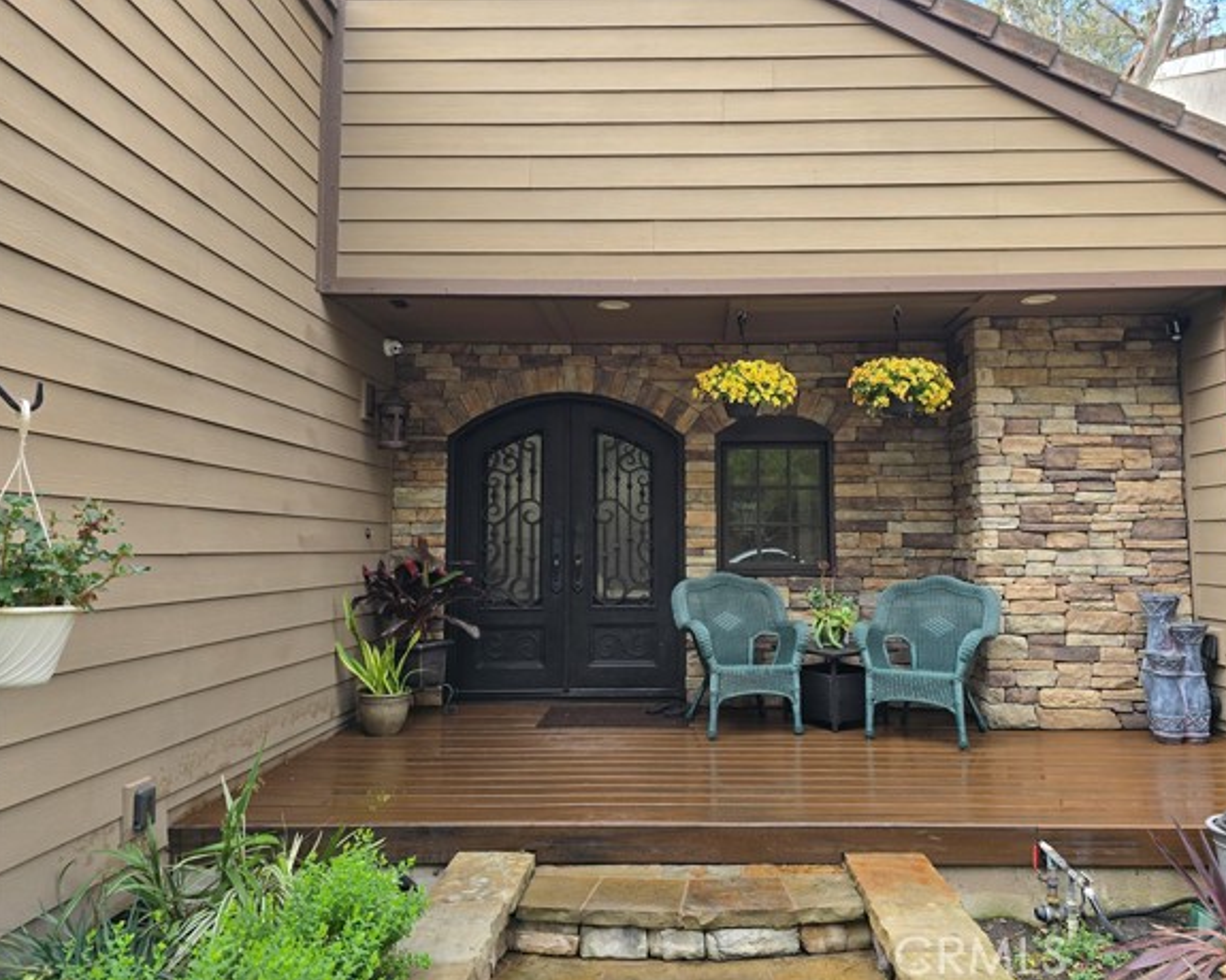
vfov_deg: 56.8
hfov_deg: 67.9
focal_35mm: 25
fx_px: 907
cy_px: 475
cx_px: 672
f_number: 1.7
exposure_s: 1/180
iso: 32
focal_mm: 6.3
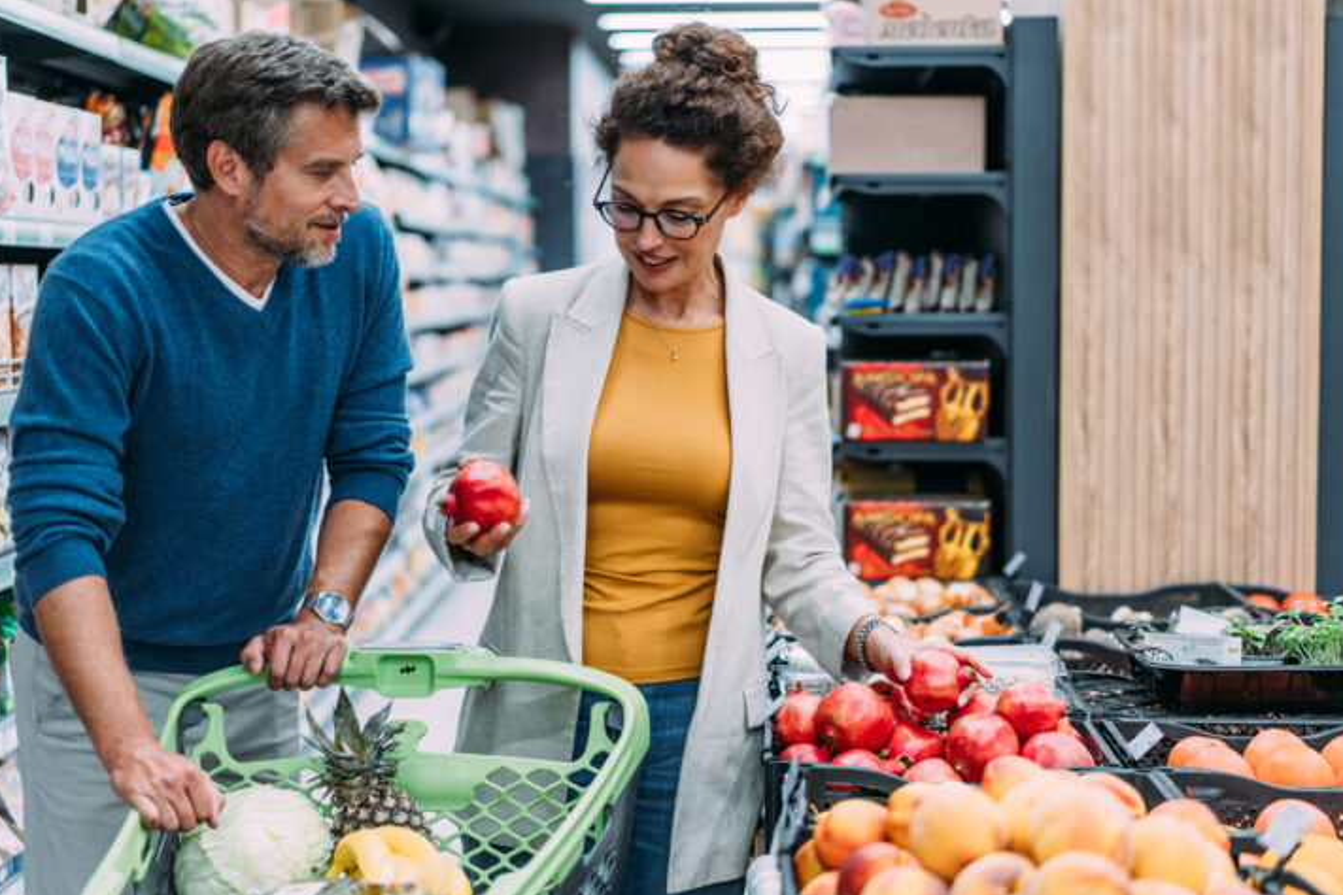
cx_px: 695
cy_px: 438
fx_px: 2164
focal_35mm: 58
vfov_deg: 23.4
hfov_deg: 34.5
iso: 800
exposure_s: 1/320
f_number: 1.8
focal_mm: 55
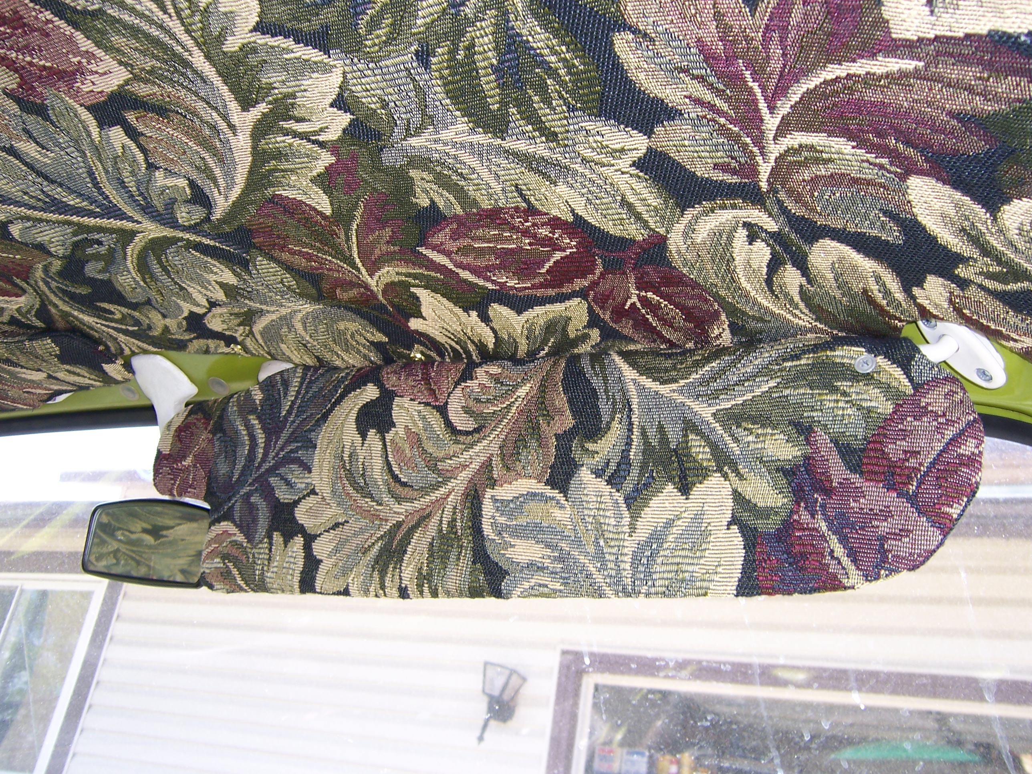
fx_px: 984
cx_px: 516
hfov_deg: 55.4
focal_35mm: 33
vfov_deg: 42.9
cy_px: 387
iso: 80
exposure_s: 1/90
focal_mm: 5.5
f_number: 3.4
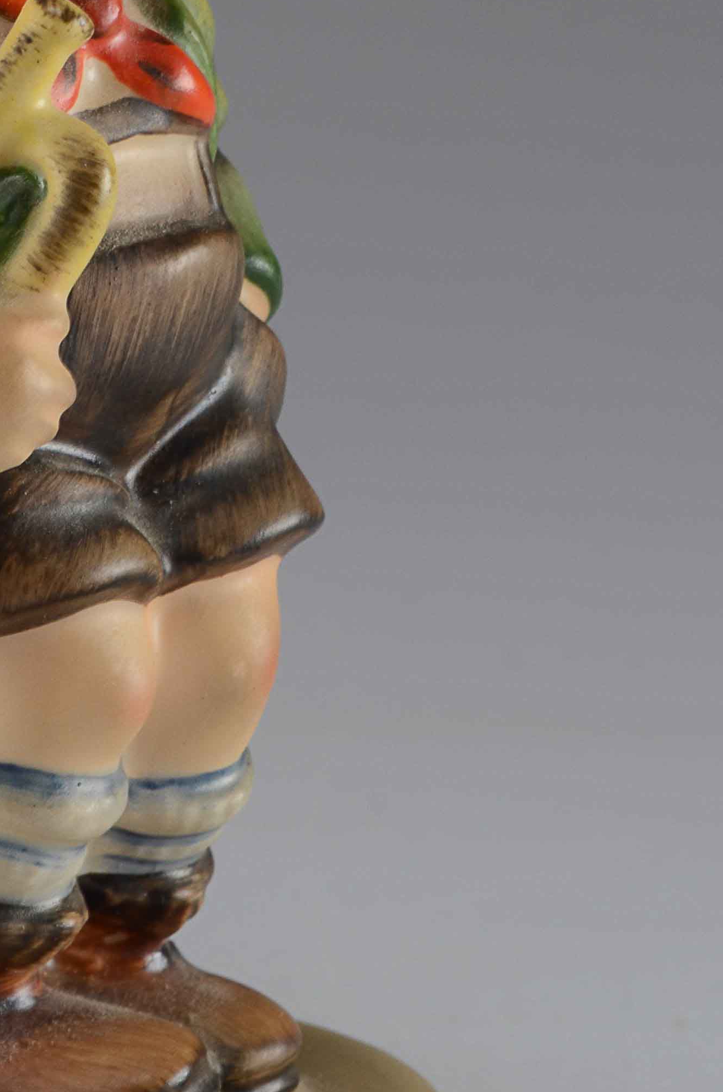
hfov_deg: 6.7
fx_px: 6149
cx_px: -36
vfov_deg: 10.1
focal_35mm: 203
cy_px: 316
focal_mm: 55
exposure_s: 1/80
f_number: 14
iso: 100
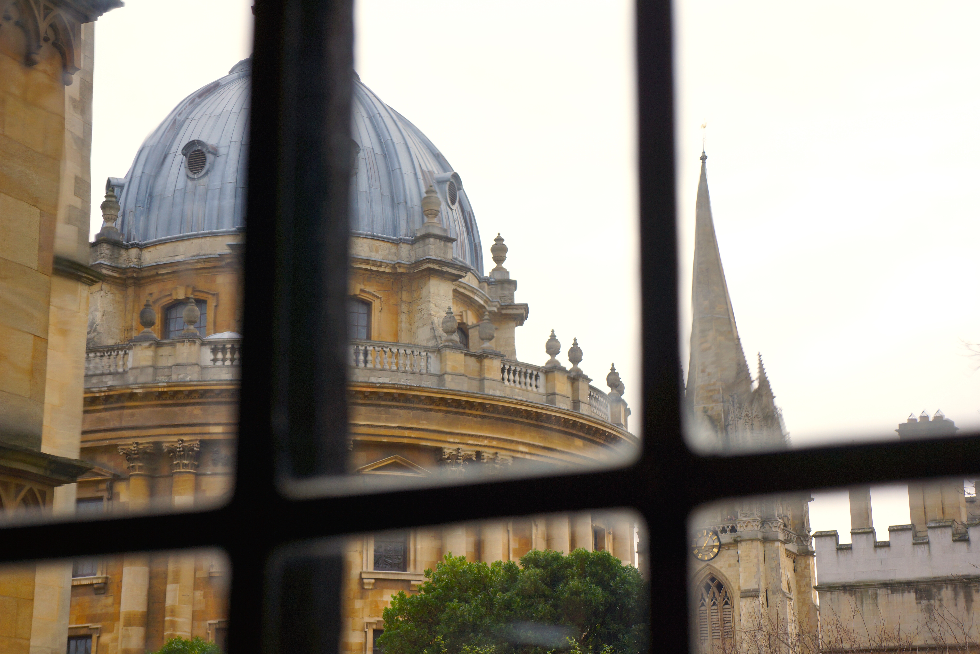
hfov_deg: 29.2
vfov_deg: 19.7
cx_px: 490
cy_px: 327
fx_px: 1878
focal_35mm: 69
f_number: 8
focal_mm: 46
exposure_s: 1/200
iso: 100
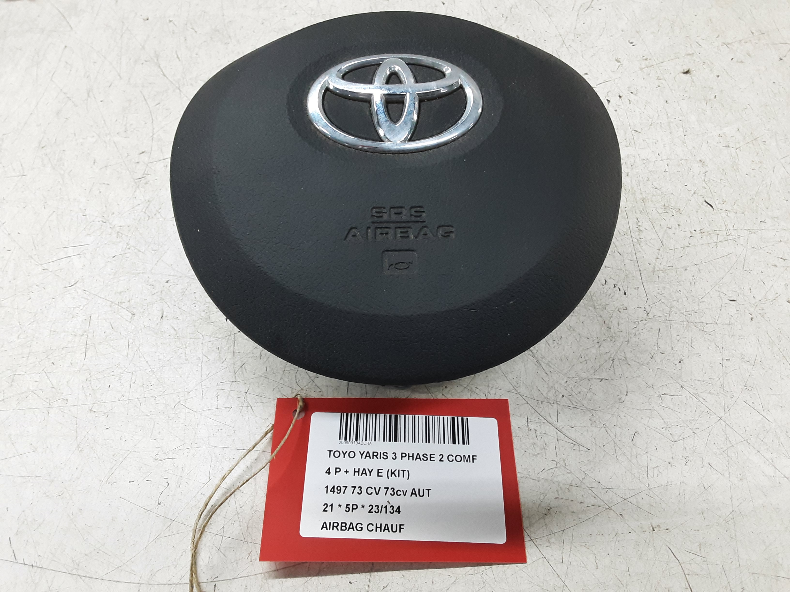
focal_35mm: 27
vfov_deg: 51.4
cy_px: 296
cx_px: 395
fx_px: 616
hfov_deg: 65.3
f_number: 1.9
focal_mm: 2.91
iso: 160
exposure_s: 1/50
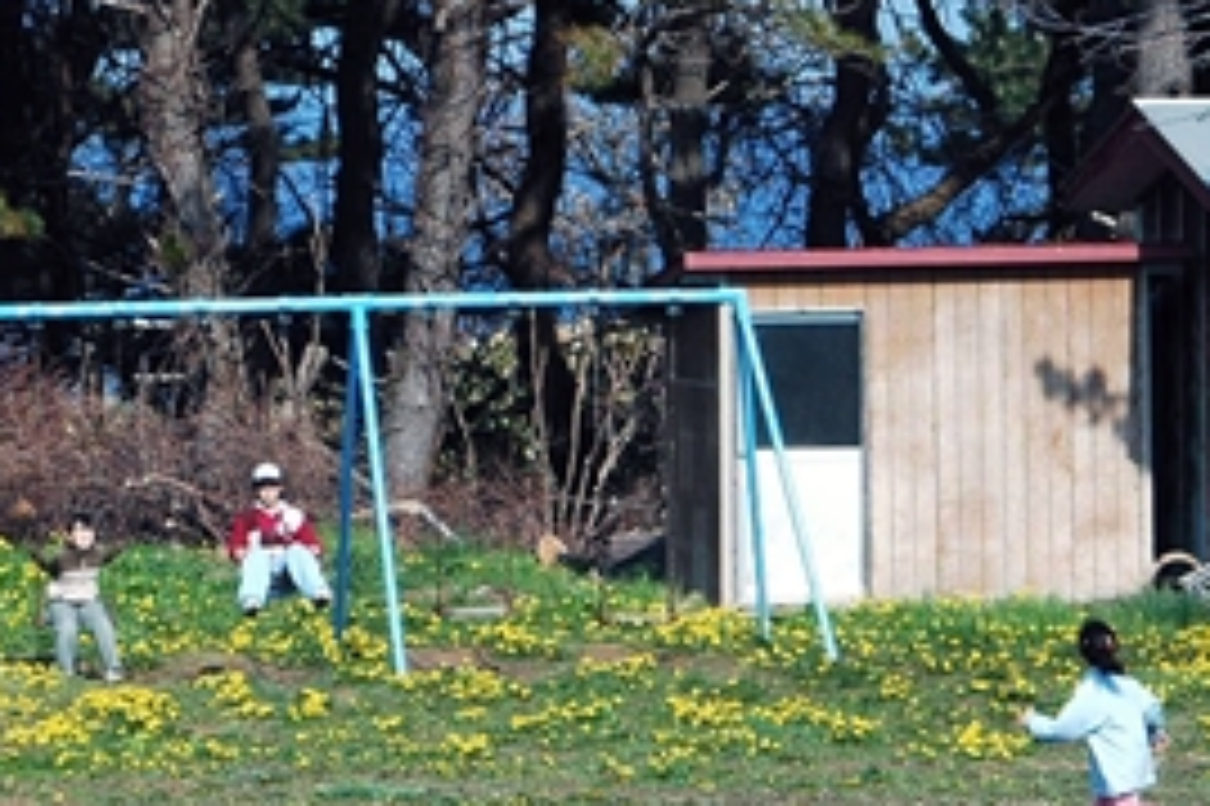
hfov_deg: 5.4
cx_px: 990
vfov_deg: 3.6
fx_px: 12713
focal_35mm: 378
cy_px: -41
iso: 400
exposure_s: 1/500
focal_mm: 85
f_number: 11
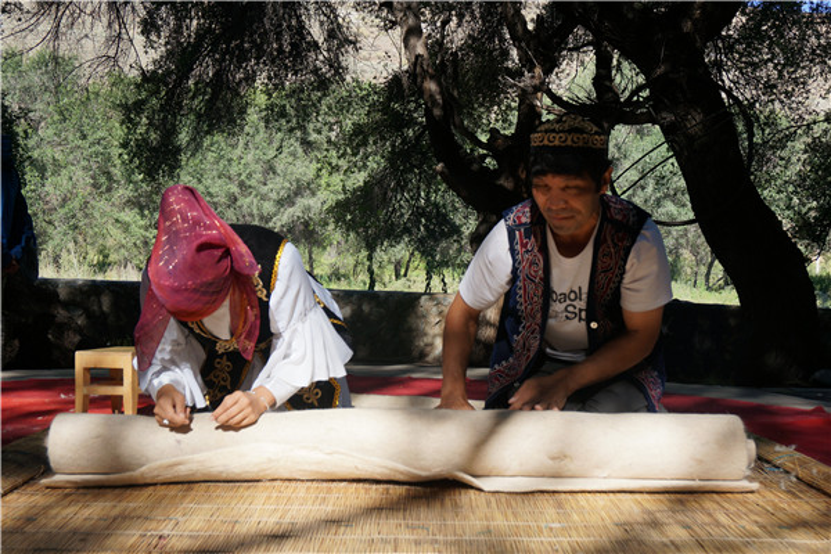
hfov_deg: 45.0
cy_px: 277
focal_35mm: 44
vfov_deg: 30.8
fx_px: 1004
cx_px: 416
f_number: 6.3
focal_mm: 29
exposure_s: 1/250
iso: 100
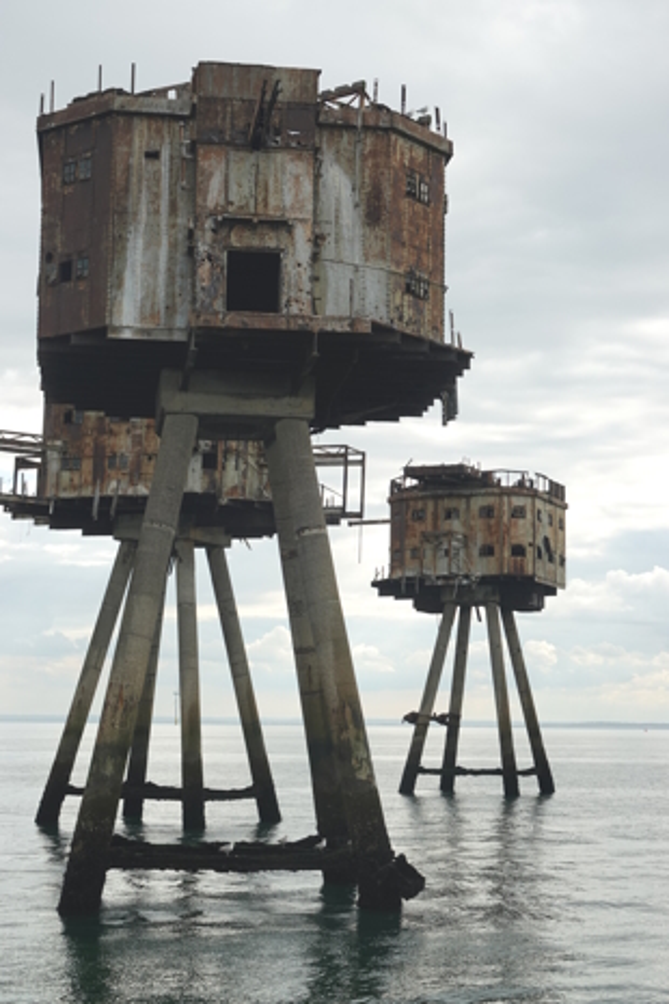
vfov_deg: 31.9
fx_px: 1756
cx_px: 334
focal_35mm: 63
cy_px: 502
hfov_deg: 21.6
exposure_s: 1/640
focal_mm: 23.09
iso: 100
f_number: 4
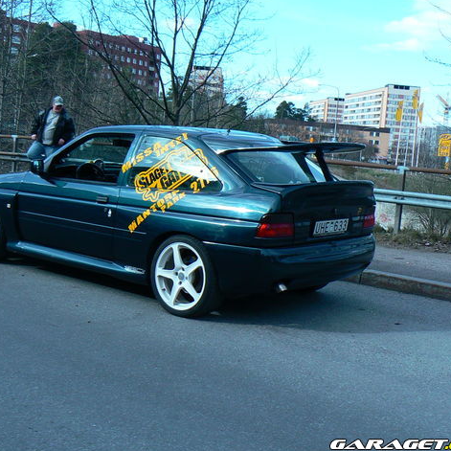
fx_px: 796
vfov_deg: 31.6
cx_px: 188
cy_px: 224
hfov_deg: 31.6
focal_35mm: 54
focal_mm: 6.1
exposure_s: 1/250
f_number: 5.6
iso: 80
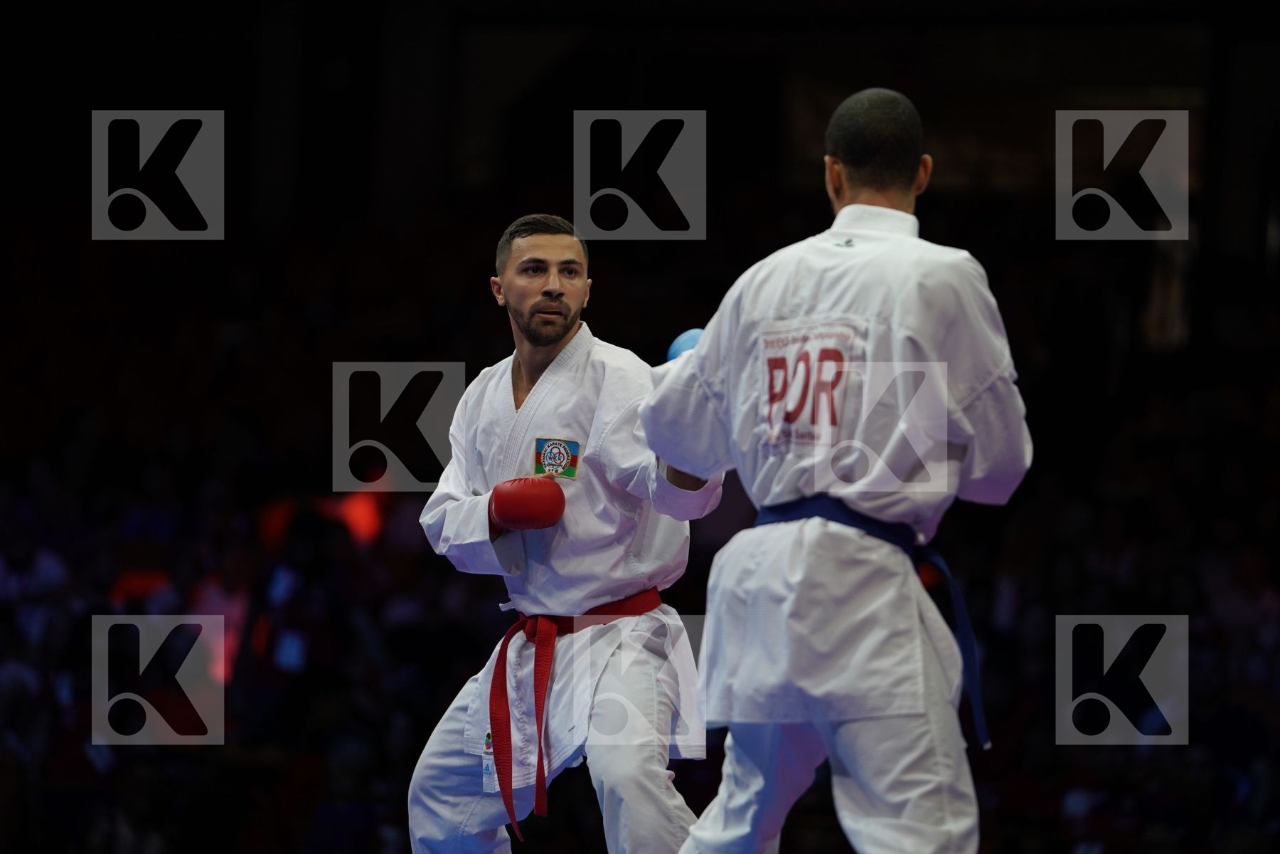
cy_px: 427
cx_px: 640
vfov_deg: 6.9
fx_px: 7111
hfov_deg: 10.3
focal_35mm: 200
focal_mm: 200
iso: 640
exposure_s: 1/1000
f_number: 2.8
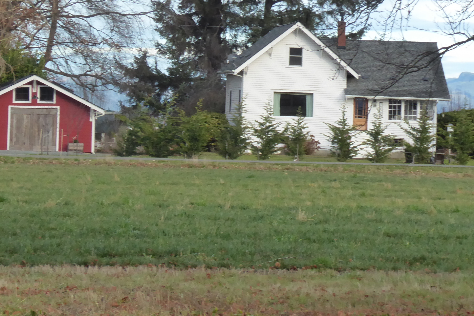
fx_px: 3160
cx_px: 288
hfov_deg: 8.6
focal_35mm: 240
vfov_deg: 5.7
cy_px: 117
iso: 320
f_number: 5.2
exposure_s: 1/250
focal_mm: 22.3
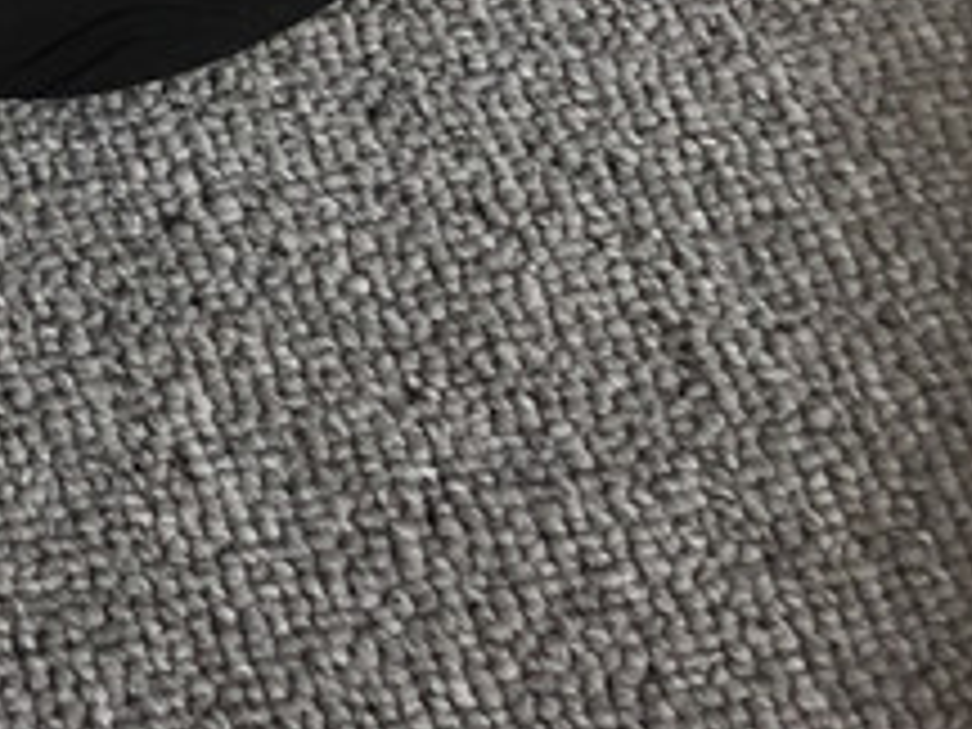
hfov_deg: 13.1
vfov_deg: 10.5
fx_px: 3622
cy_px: -745
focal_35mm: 129
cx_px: -1012
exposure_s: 1/177
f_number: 2.4
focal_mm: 3.3
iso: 25
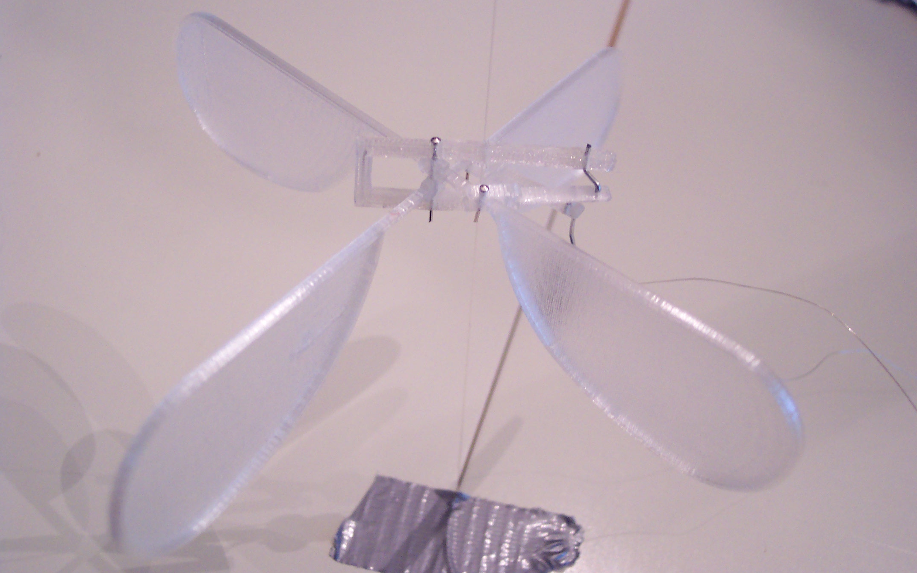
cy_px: 270
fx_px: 975
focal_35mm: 39
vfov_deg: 32.8
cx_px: 458
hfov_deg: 50.4
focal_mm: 8
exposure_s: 1/20
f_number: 2.8
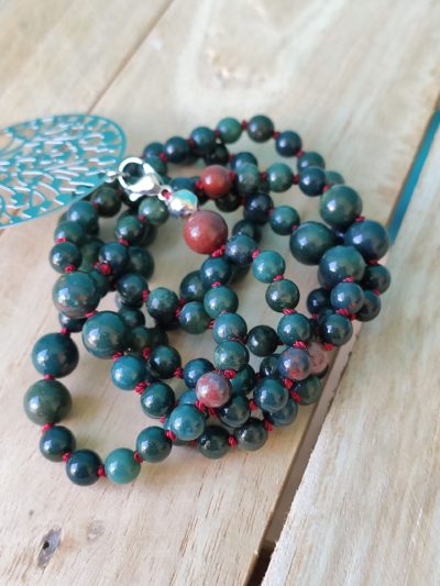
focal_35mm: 26
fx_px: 440
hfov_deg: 53.1
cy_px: 293
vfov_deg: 67.3
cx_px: 220
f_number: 1.75
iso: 201
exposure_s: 1/33
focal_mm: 4.77
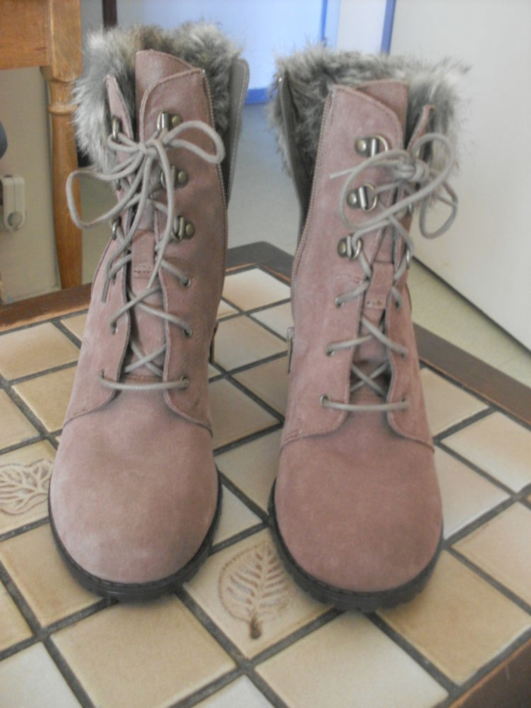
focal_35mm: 38
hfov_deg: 37.7
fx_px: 777
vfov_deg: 49.0
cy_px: 354
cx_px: 266
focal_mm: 6.3
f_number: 2.8
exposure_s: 1/15
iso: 400
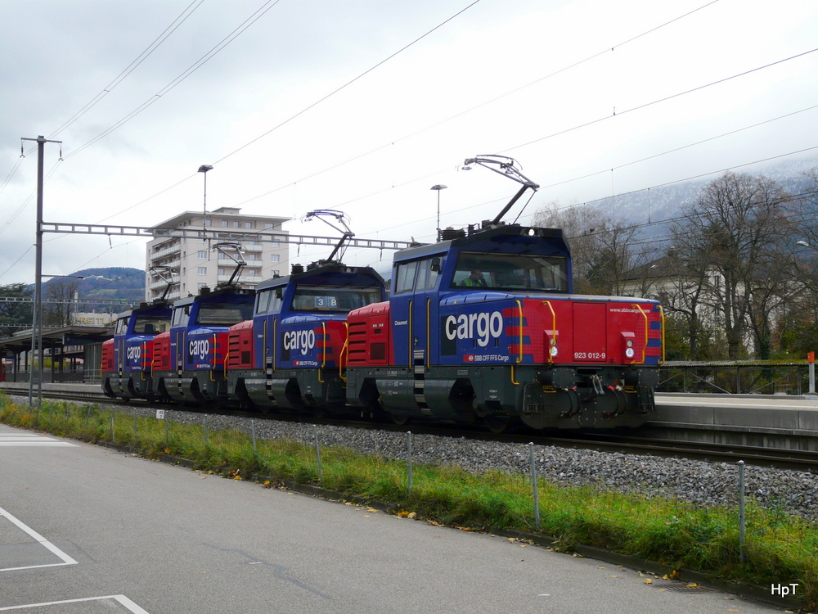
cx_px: 409
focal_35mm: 51
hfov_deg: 37.5
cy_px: 307
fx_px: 1205
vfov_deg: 28.6
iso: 100
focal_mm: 8.3
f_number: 4
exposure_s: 1/200
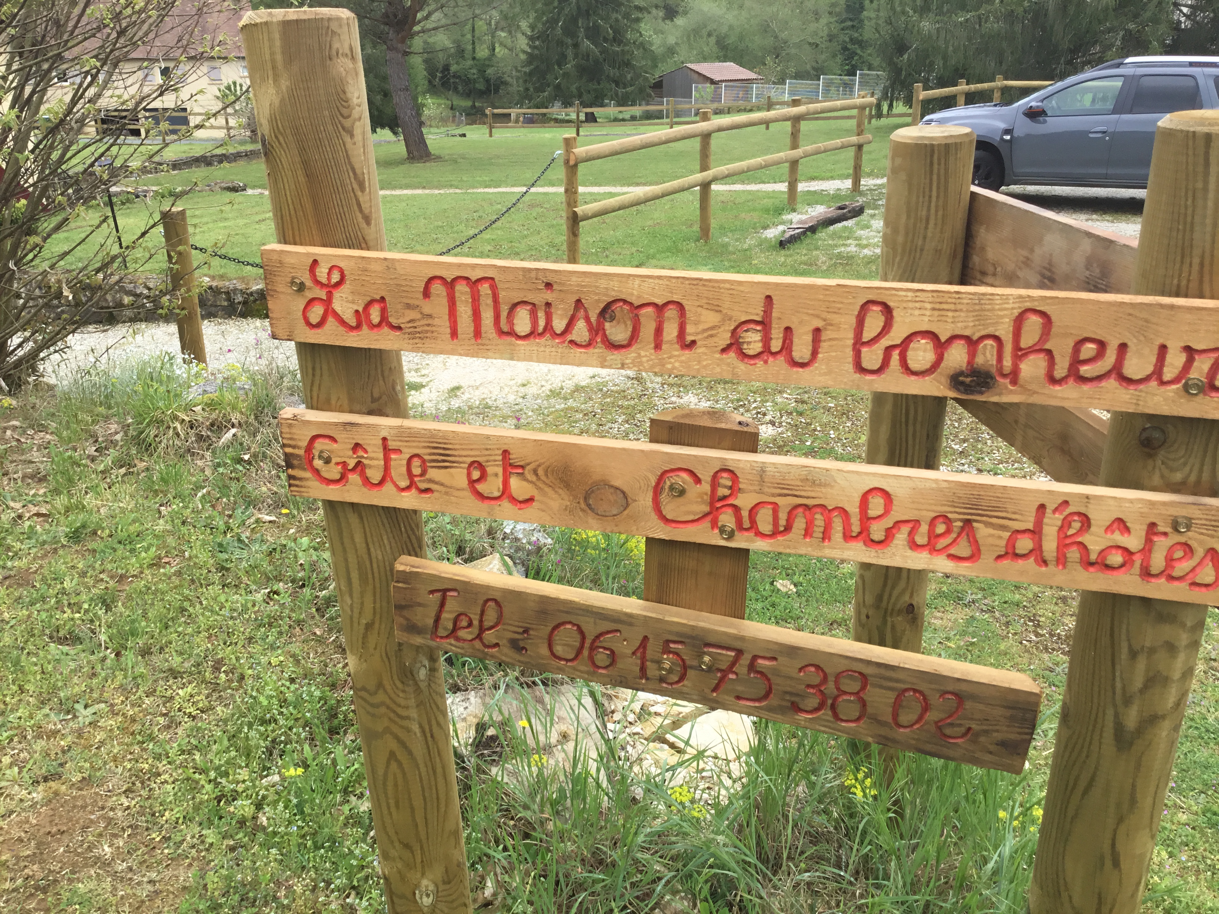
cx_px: 610
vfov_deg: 45.4
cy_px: 457
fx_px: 1092
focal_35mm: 31
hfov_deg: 58.4
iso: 25
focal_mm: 3.3
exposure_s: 1/407
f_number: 2.4
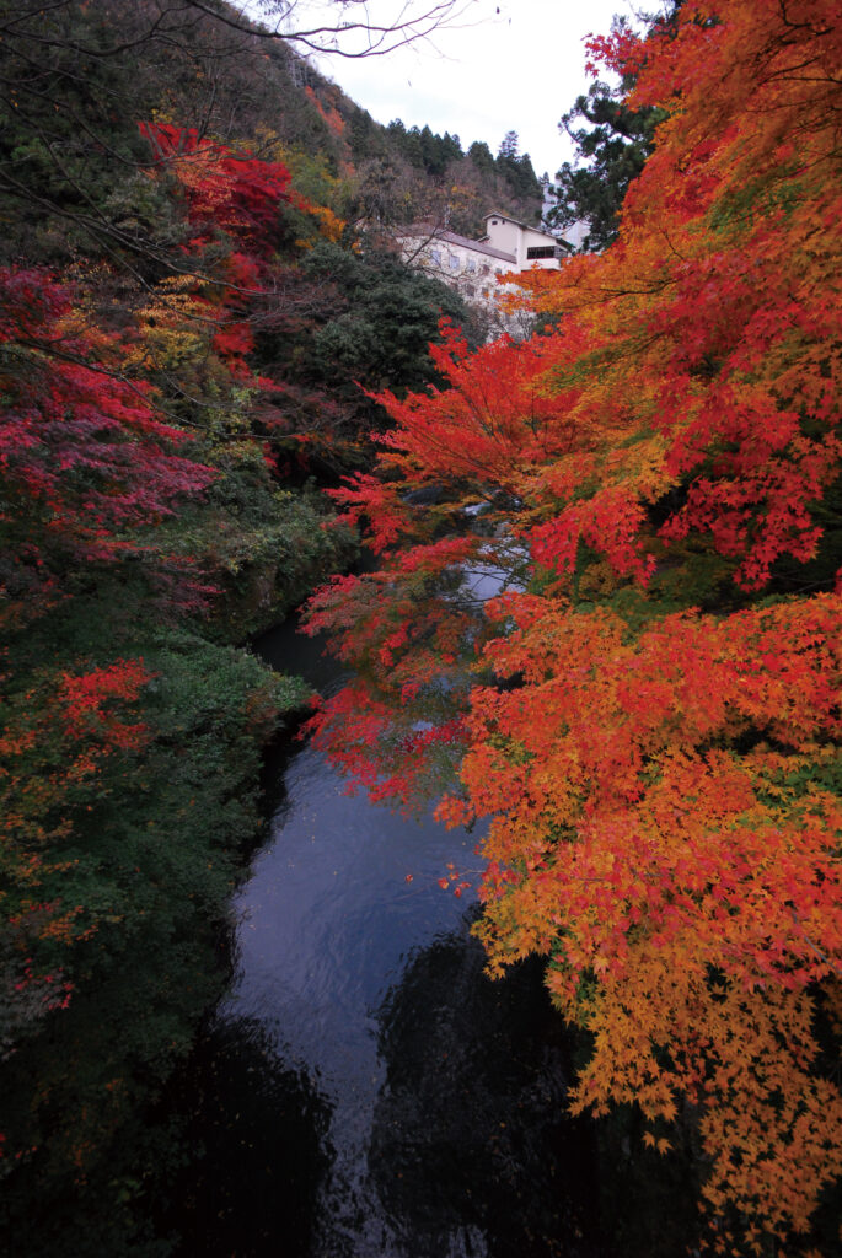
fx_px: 525
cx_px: 421
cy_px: 629
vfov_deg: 100.3
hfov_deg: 77.5
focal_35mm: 15
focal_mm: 10
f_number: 9
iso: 320
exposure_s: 1/80
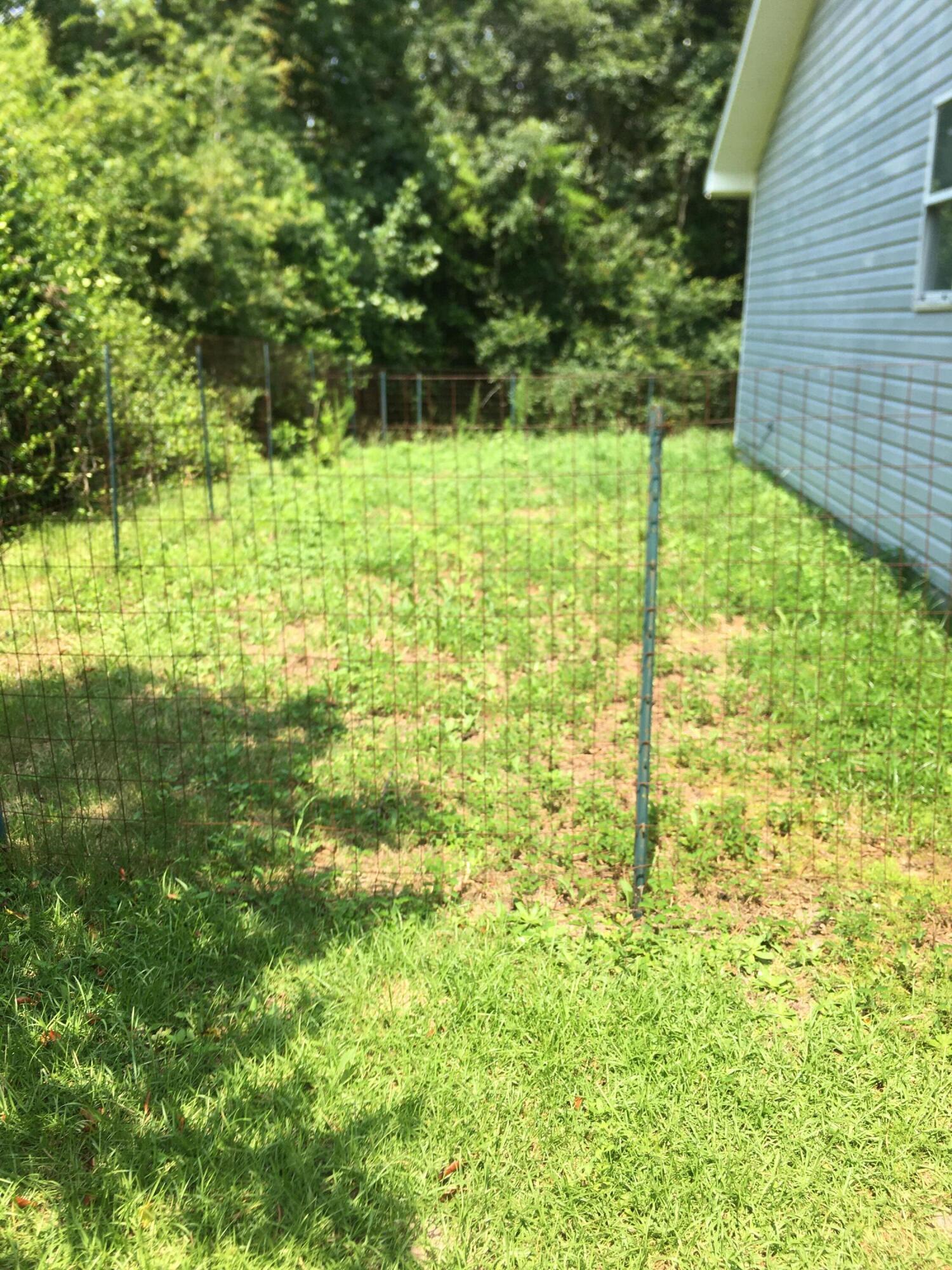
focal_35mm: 29
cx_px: 476
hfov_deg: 48.2
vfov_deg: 61.7
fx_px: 1063
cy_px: 635
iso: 25
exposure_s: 1/553
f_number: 2.2
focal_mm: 4.15
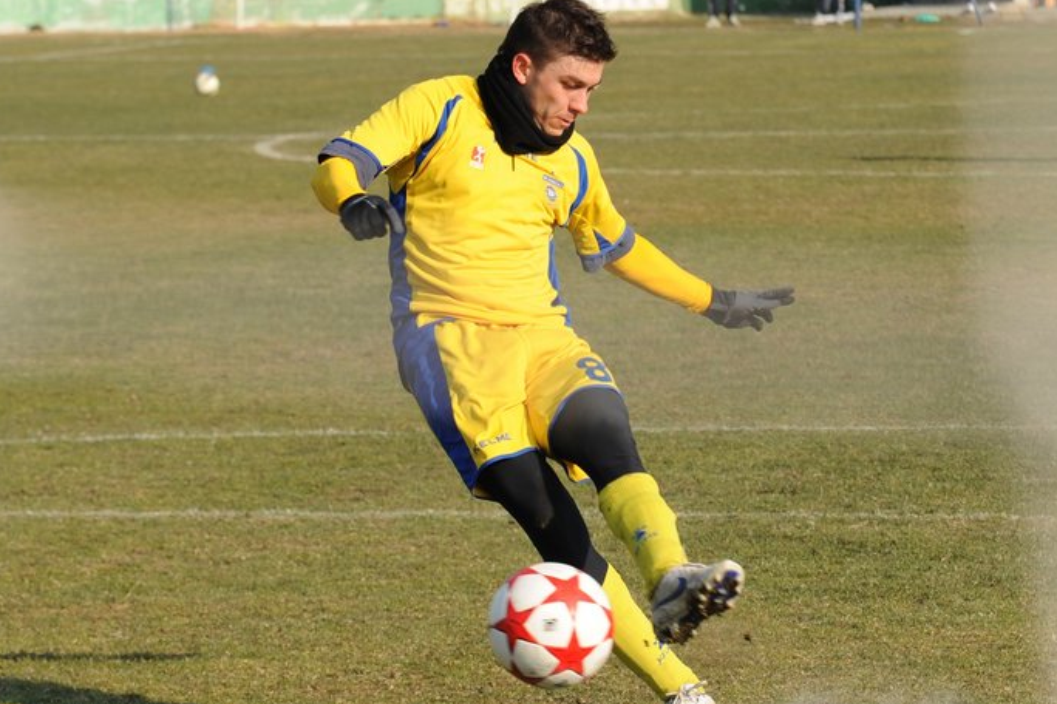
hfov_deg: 15.6
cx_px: 555
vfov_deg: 10.5
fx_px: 3846
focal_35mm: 131
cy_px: 373
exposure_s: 1/1250
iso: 400
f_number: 7.1
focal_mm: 112
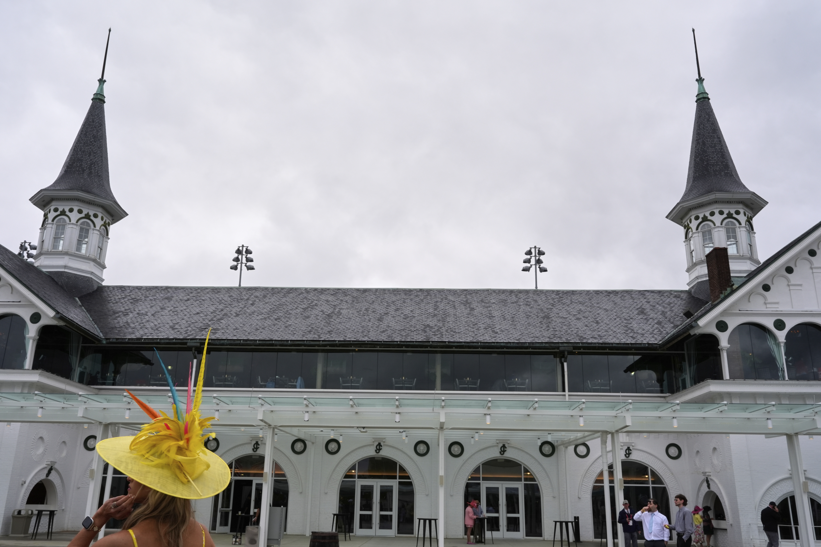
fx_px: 707
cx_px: 410
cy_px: 274
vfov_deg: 42.3
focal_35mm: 31
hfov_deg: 60.3
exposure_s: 1/160
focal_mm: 31
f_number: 18
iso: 400
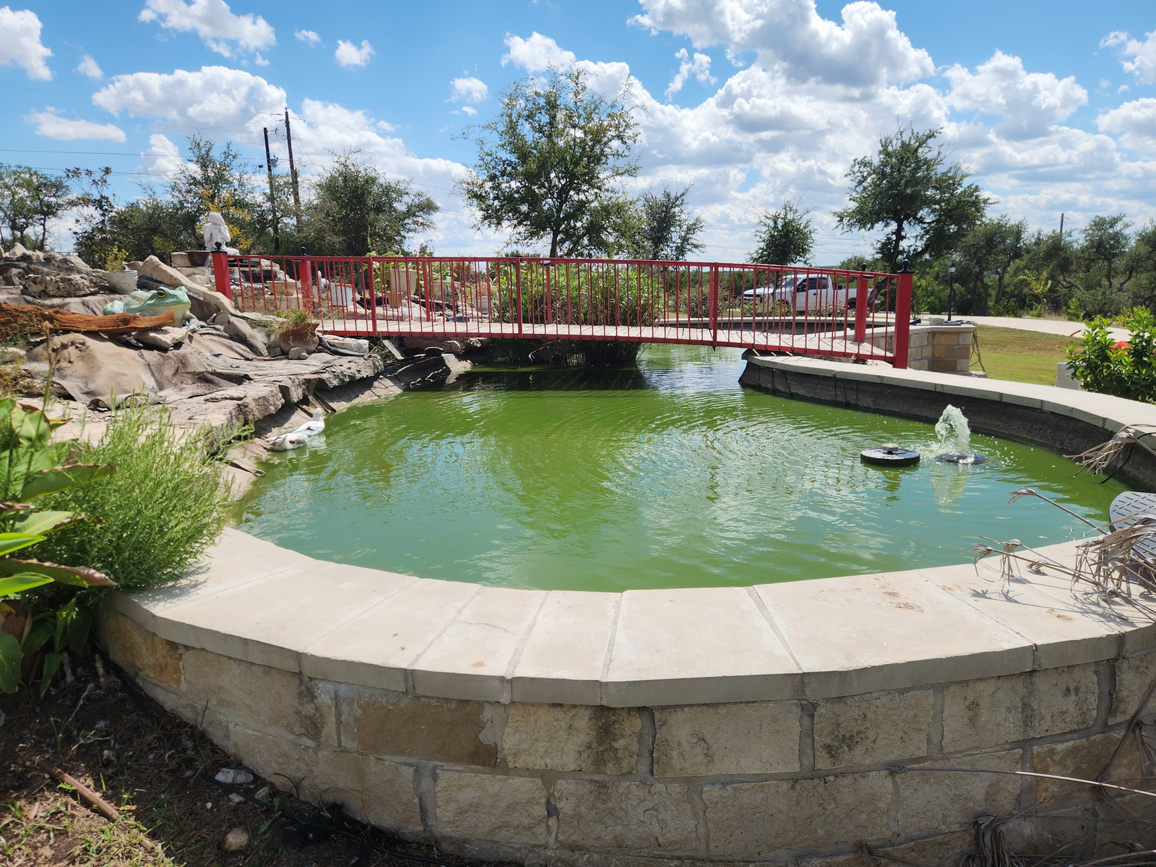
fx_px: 768
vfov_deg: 58.9
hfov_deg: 73.9
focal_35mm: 23
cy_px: 434
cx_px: 578
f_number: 1.8
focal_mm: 5.4
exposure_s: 1/2145
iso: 20
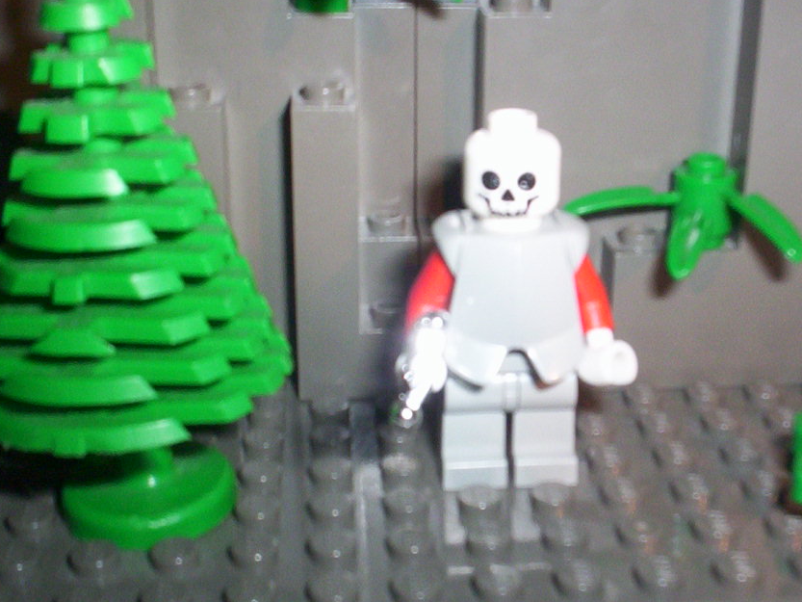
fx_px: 1251
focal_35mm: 54
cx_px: 463
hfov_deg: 35.5
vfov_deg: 27.0
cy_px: 322
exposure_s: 1/60
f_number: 4.5
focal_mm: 4.99
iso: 140
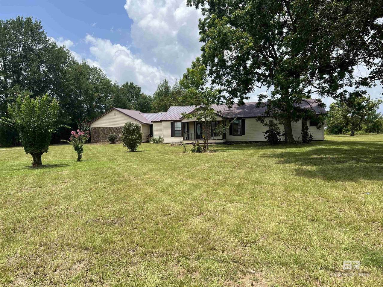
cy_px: 144
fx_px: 288
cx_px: 192
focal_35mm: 26
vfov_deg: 53.1
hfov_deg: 67.3
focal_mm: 5.7
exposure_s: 1/3165
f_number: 1.5
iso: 50
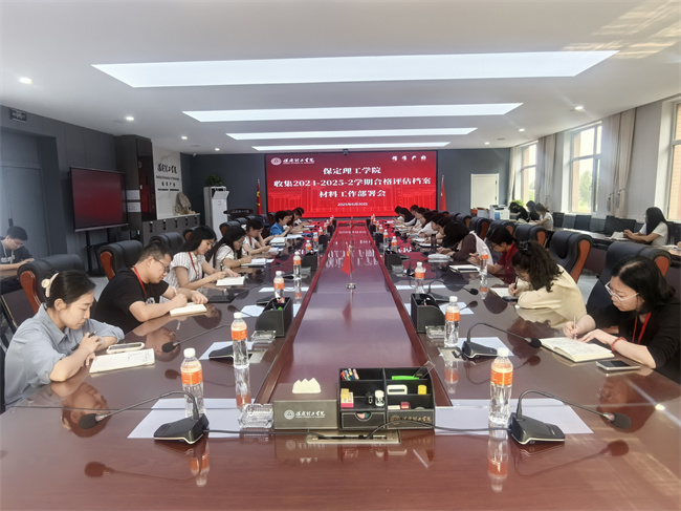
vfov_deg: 63.4
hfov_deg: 79.0
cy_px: 256
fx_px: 413
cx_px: 340
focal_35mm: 21
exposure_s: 1/100
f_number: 2.2
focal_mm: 1.95
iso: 64
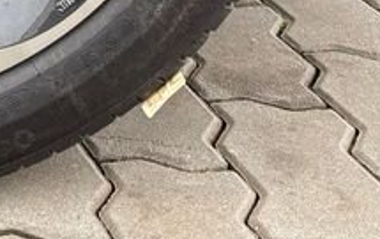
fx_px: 1358
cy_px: -358
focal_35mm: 131
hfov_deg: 15.0
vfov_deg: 9.0
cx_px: -148
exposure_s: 1/121
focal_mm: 5.96
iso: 80
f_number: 1.6
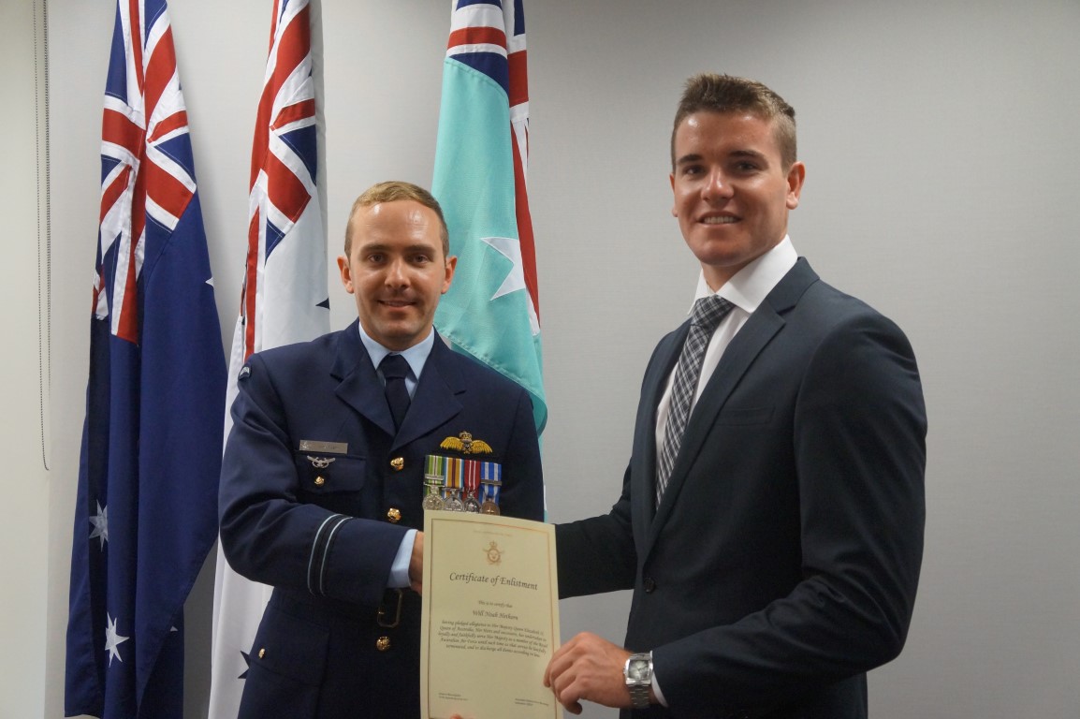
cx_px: 540
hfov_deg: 49.6
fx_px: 1169
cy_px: 360
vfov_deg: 34.2
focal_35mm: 39
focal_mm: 26
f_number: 4
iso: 2000
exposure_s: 1/160
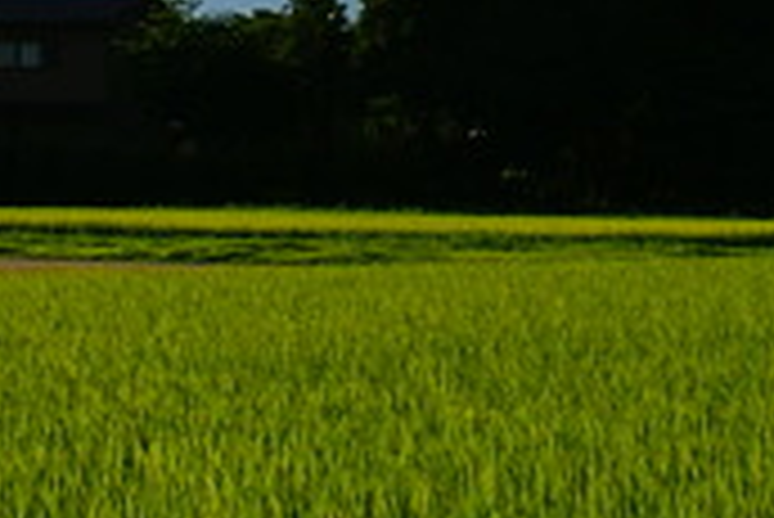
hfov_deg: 11.5
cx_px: 428
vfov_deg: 7.6
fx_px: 3852
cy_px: -99
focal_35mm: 179
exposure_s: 1/160
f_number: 13
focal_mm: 20
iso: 100
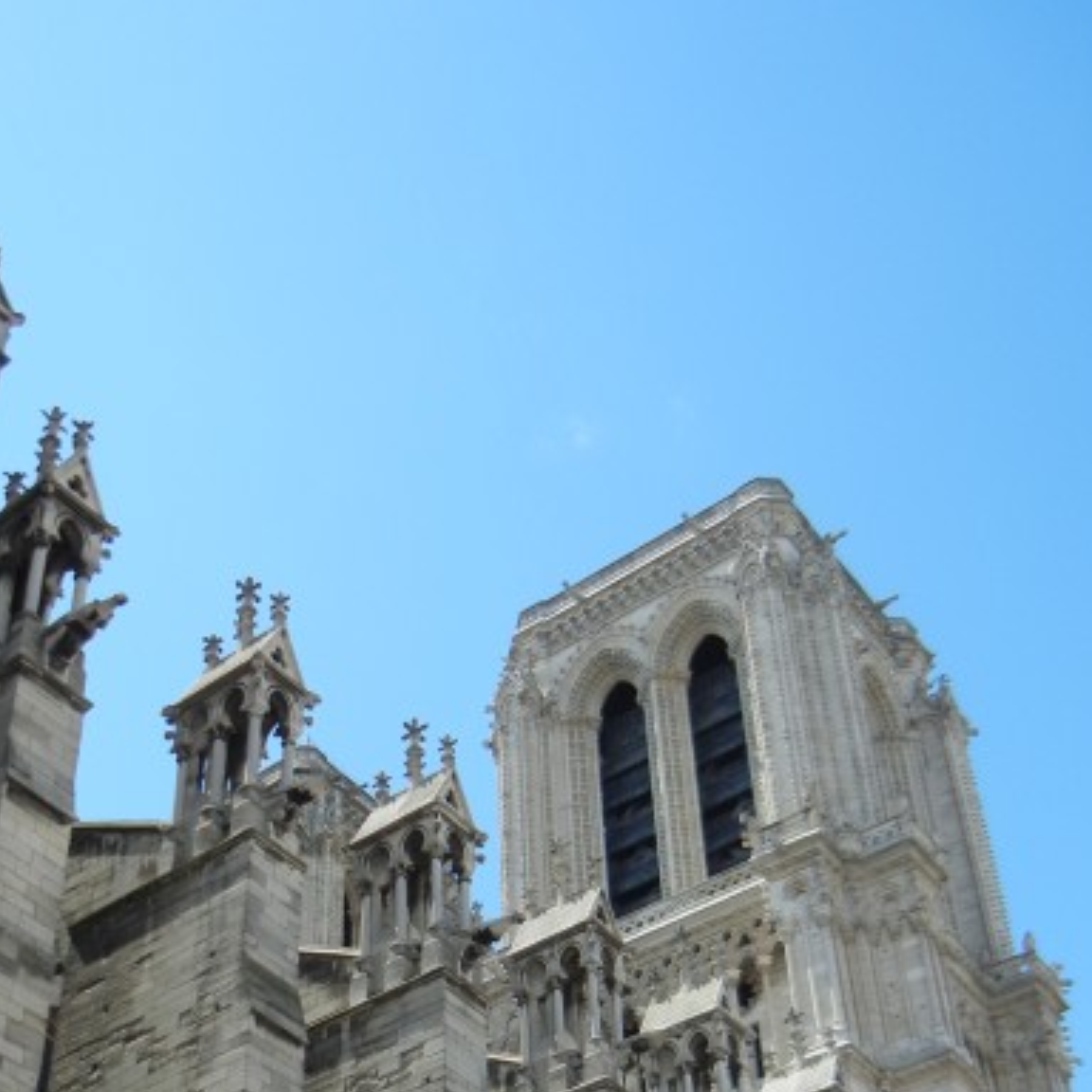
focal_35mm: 53
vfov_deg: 30.8
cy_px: 973
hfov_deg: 31.9
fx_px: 1892
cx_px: 353
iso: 160
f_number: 7
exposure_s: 1/257
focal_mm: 5.4
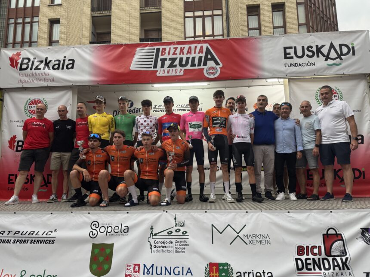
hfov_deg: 71.6
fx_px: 257
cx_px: 185
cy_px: 138
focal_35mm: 24
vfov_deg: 56.8
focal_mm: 6.76
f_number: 1.78
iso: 200
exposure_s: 1/121
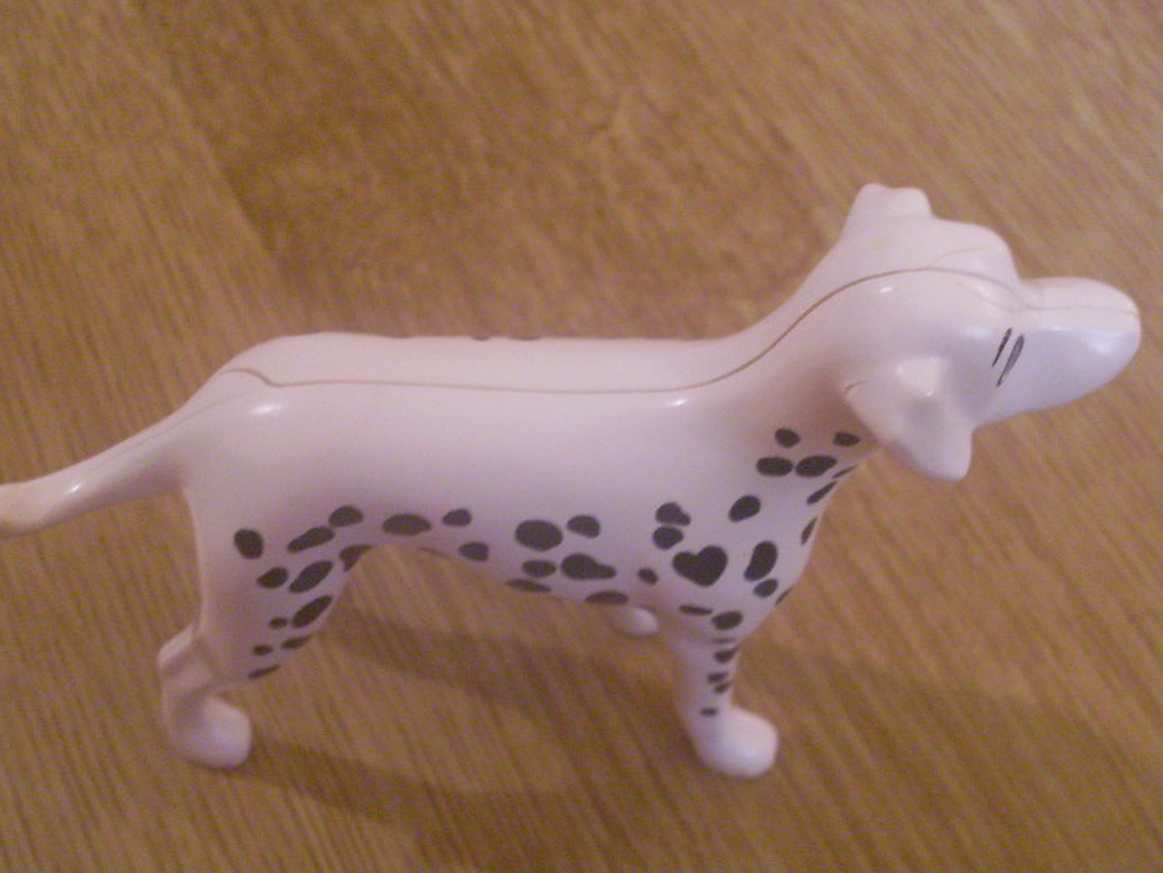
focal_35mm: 53
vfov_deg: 27.4
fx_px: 1781
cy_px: 550
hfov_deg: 36.1
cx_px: 637
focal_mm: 6.3
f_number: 2.8
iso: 200
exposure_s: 1/20
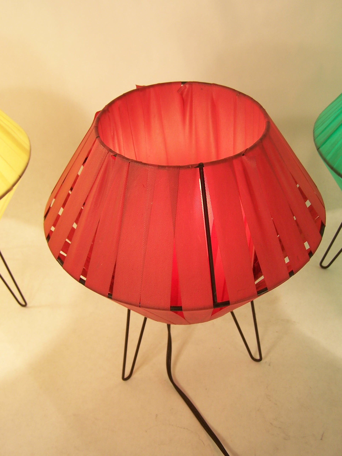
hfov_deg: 37.7
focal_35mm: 38
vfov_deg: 49.0
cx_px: 171
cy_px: 228
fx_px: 501
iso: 80
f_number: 2.8
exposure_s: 1/60
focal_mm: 6.3
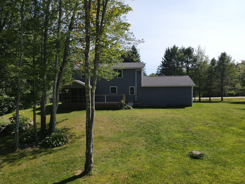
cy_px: 94
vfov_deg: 54.9
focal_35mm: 25
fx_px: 177
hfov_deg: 69.4
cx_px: 123
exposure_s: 1/640
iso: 100
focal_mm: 4.5
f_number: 2.8
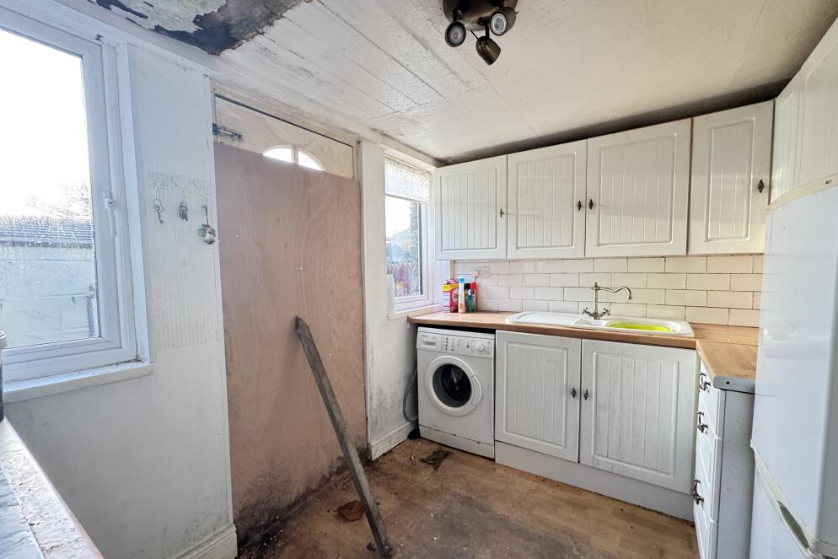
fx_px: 349
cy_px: 290
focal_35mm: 15
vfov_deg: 77.3
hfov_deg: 100.4
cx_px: 425
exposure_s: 1/74
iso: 320
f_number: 2.2
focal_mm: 2.22
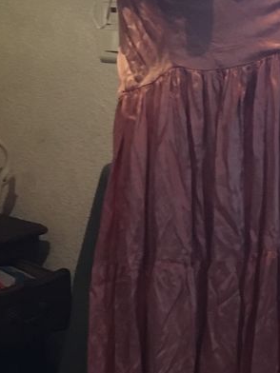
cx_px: 259
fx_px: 798
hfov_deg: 19.5
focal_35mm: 74
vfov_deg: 26.0
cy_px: 277
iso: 320
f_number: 2.2
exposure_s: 1/17
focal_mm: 4.15
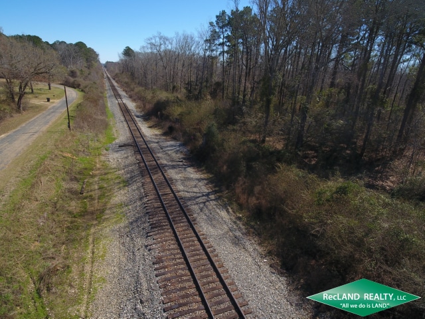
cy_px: 160
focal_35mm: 20
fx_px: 246
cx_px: 212
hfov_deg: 81.7
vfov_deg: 66.0
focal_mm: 3.61
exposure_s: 1/639
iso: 100
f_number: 2.8
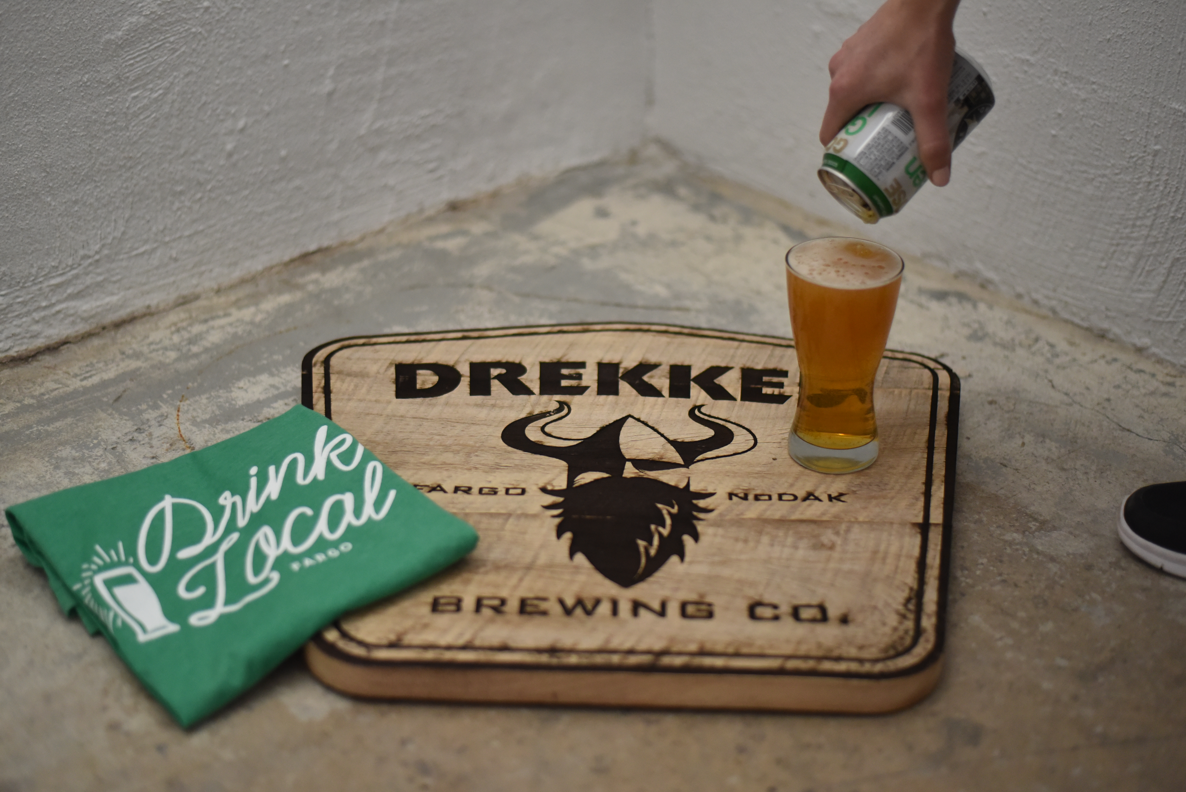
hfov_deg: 39.6
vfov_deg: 27.0
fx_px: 1648
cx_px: 593
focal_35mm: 50
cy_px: 396
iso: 2500
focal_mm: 50
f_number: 1.8
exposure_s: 1/200
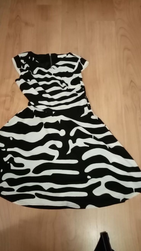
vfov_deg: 66.1
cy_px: 125
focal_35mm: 29
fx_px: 193
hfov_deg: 40.0
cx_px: 58
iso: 1821
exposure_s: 1/14.3
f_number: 1.8
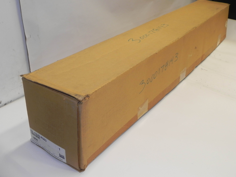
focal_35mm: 37
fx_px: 252
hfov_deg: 50.1
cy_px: 88
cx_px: 118
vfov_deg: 38.7
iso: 160
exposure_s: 1/52.2
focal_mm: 6.6
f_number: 3.2
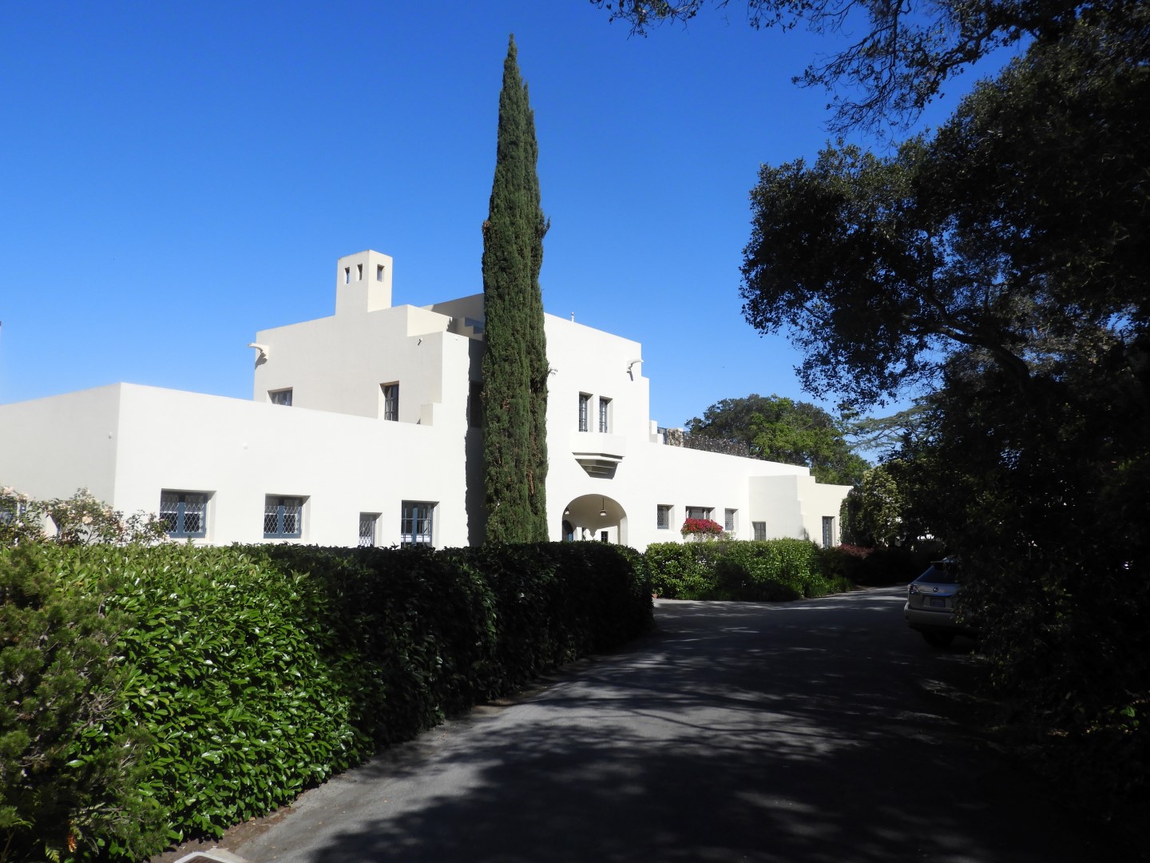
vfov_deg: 49.7
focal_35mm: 28
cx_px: 575
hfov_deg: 63.4
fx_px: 930
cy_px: 432
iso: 100
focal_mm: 5
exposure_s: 1/1600
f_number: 3.5
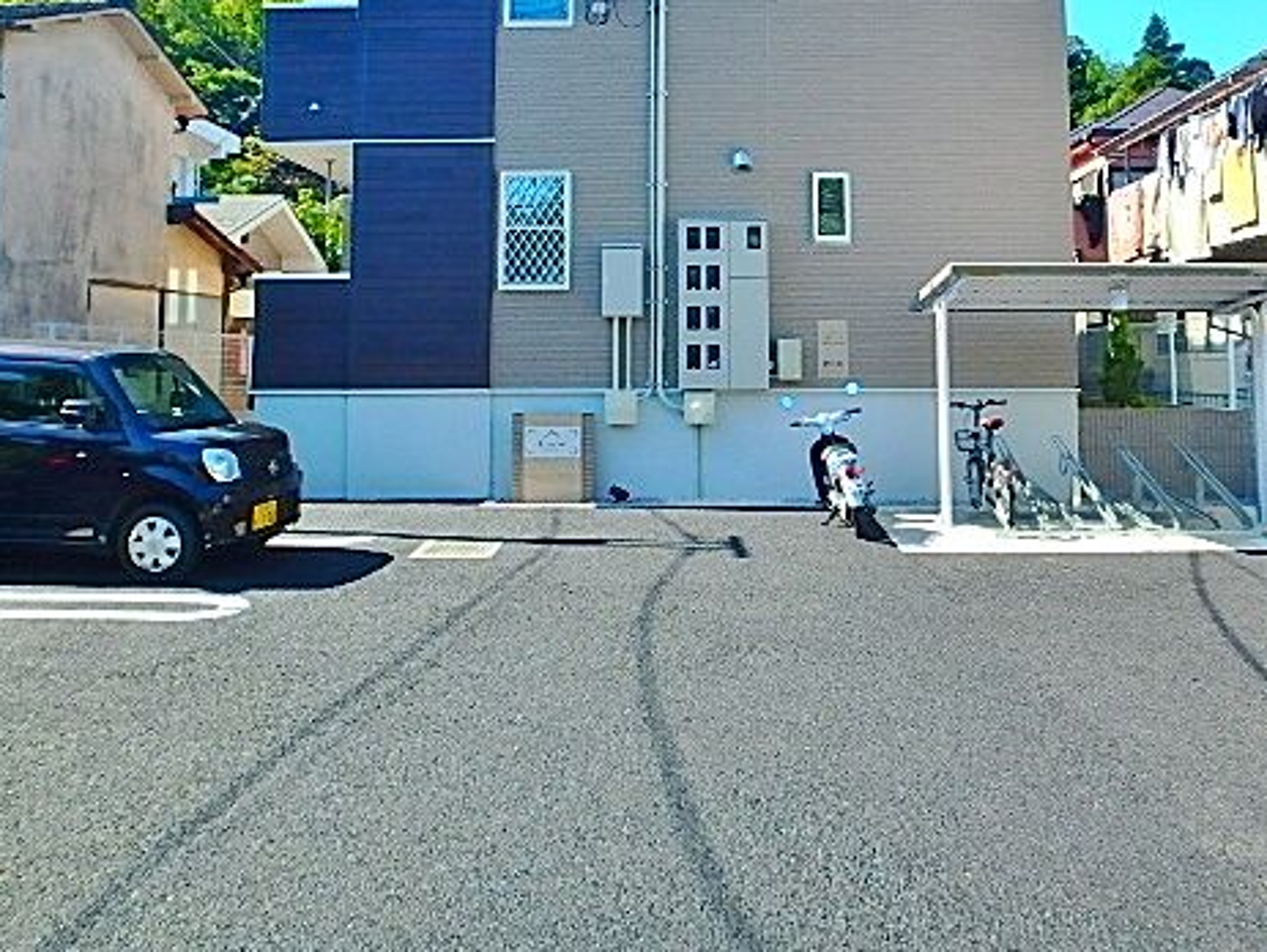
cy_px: 298
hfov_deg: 61.5
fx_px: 1062
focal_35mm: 29
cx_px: 690
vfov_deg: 47.3
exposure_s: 1/500
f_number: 3.5
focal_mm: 3.7
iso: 125
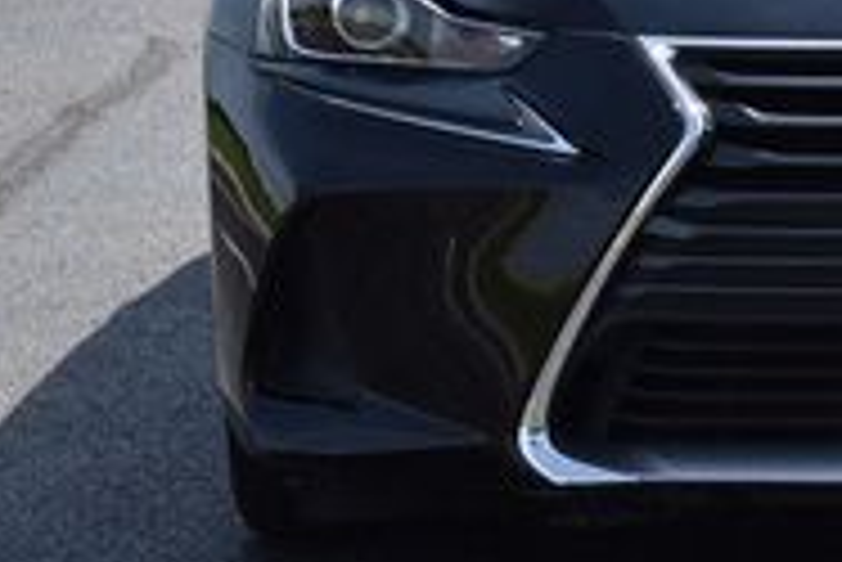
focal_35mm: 283
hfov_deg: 7.2
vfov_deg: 4.9
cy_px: 47
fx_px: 6617
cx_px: 1004
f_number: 8
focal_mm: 55
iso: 100
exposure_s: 1/250
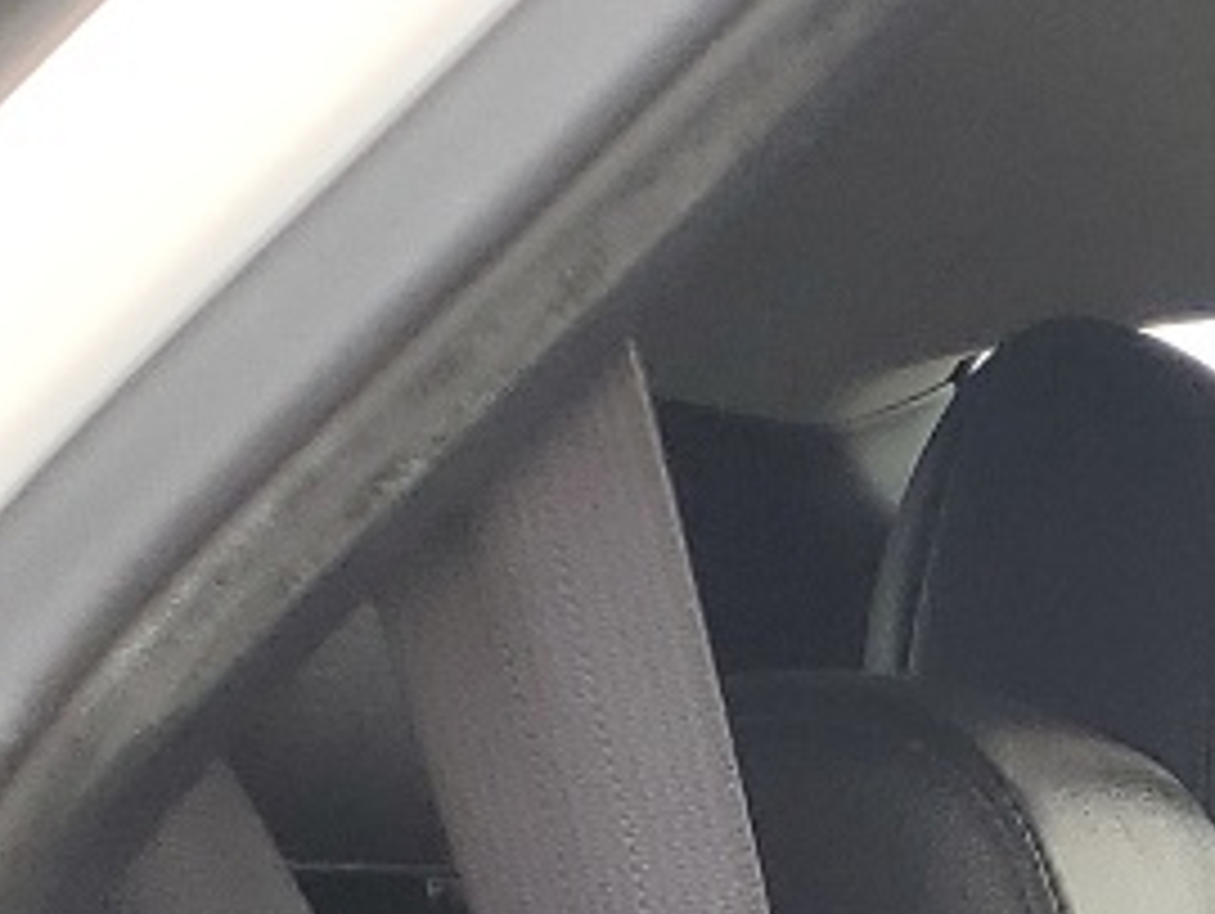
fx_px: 5410
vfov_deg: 8.4
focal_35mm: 154
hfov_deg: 10.4
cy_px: 2557
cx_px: 3231
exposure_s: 1/278
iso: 50
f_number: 1.5
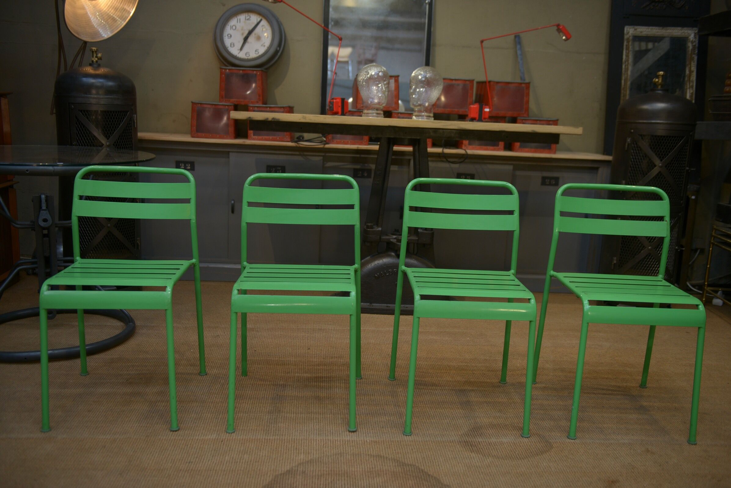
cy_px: 244
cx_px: 366
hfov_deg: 55.8
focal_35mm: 34
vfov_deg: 38.9
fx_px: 691
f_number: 3.2
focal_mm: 34
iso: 320
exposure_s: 1/50
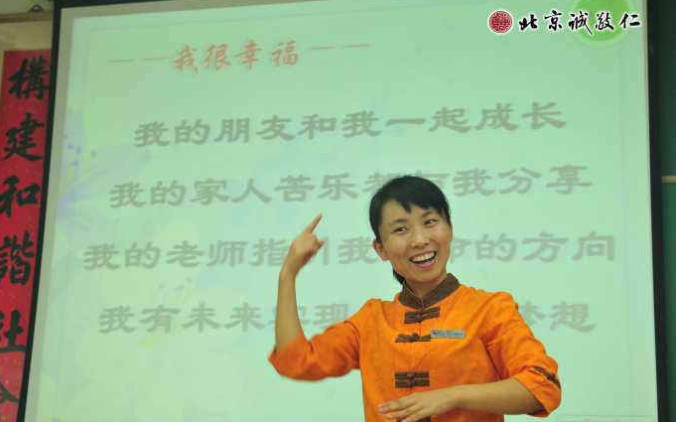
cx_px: 337
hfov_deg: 31.5
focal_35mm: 65
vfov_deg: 20.0
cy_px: 213
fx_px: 1197
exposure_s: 1/40
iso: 200
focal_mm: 42
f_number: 3.2
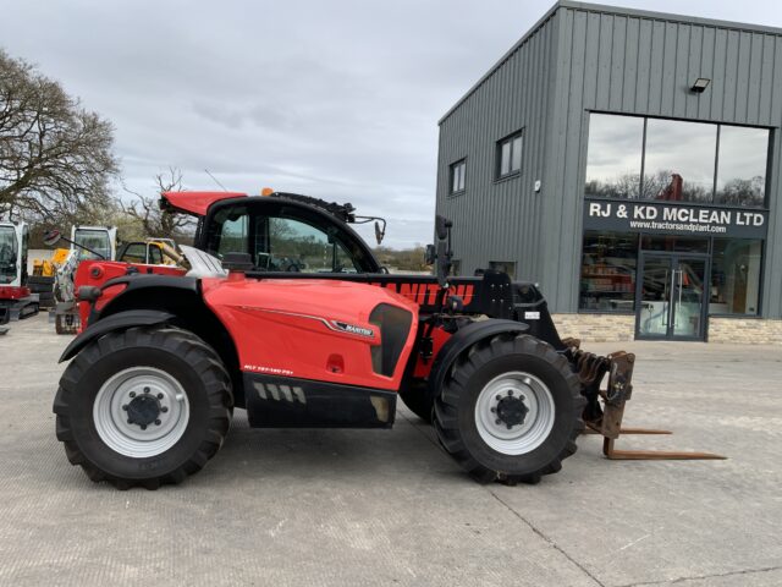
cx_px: 391
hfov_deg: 61.7
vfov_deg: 48.2
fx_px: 655
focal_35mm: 29
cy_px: 294
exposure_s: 1/1412
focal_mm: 3
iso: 16
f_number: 1.8
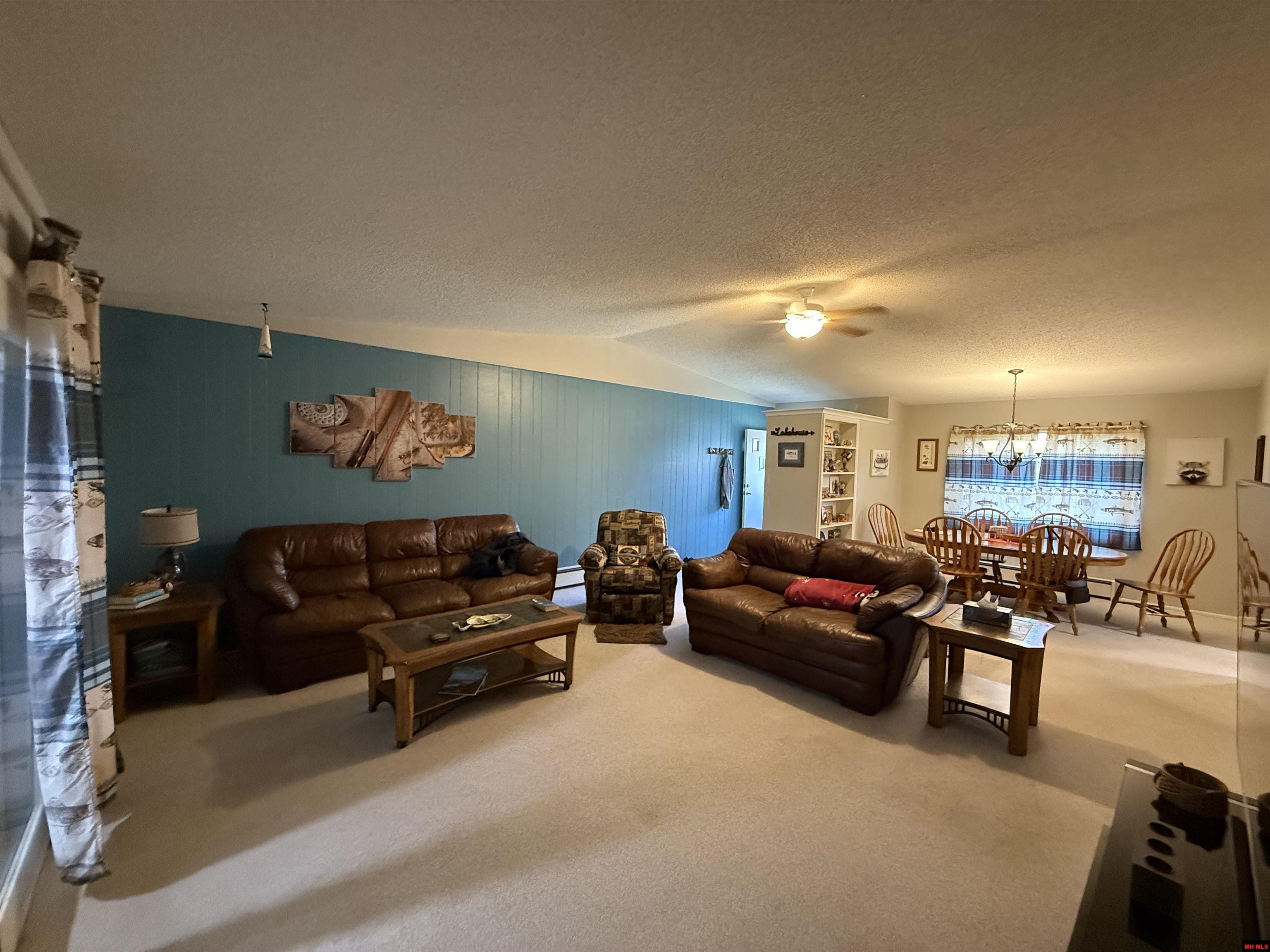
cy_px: 476
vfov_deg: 85.7
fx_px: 514
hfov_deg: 102.1
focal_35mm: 14
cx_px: 635
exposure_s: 1/60
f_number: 2.2
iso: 800
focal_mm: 2.22
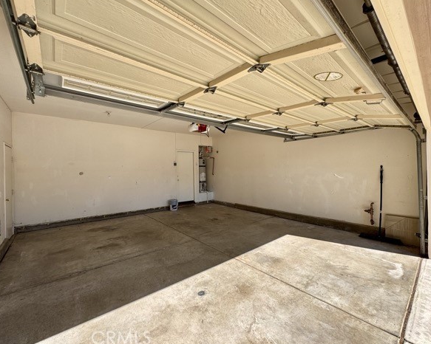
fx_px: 191
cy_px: 171
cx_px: 206
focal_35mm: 15
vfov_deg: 84.0
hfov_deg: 96.8
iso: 40
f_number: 2.2
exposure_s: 1/537
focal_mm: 2.22
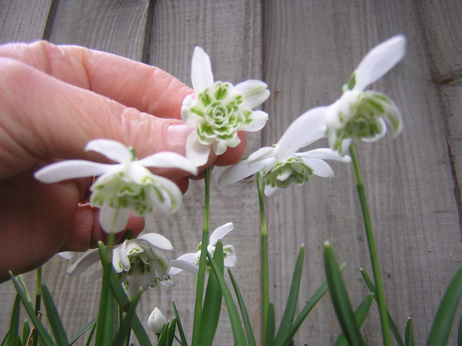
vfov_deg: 39.7
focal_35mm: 36
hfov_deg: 51.4
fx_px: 480
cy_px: 173
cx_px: 231
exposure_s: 1/58.8
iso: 100
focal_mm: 4.7
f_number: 2.6
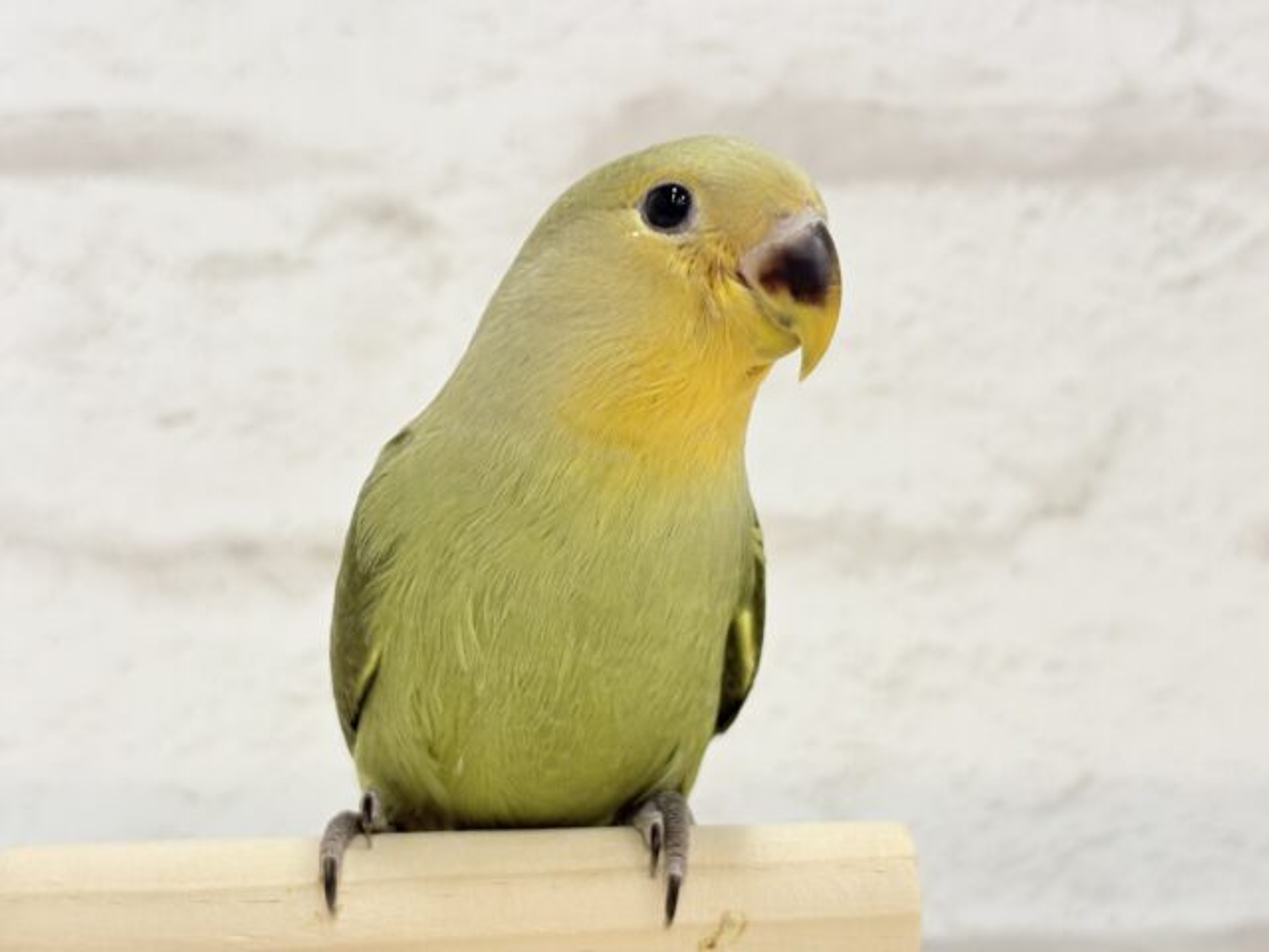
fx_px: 1906
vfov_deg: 28.0
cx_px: 634
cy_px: 476
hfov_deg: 36.8
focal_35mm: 52
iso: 50
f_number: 1.6
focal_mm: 5.96
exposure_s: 1/50
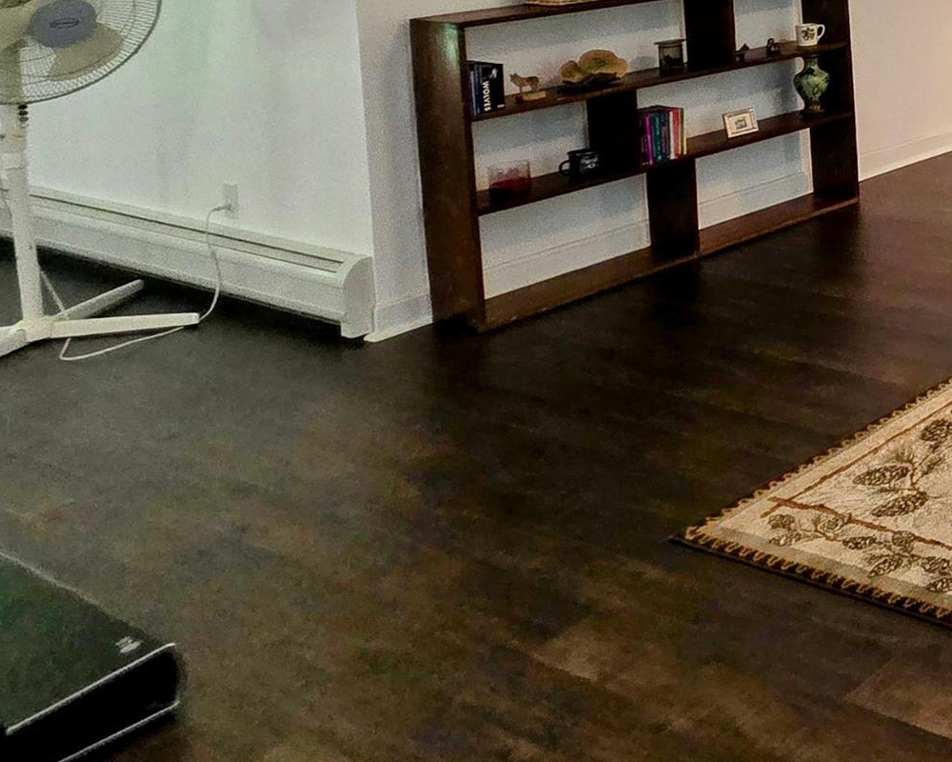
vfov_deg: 33.0
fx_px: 1099
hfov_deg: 28.8
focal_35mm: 39
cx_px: 1435
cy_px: -92
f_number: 2.2
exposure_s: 1/60
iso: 320
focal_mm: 2.2
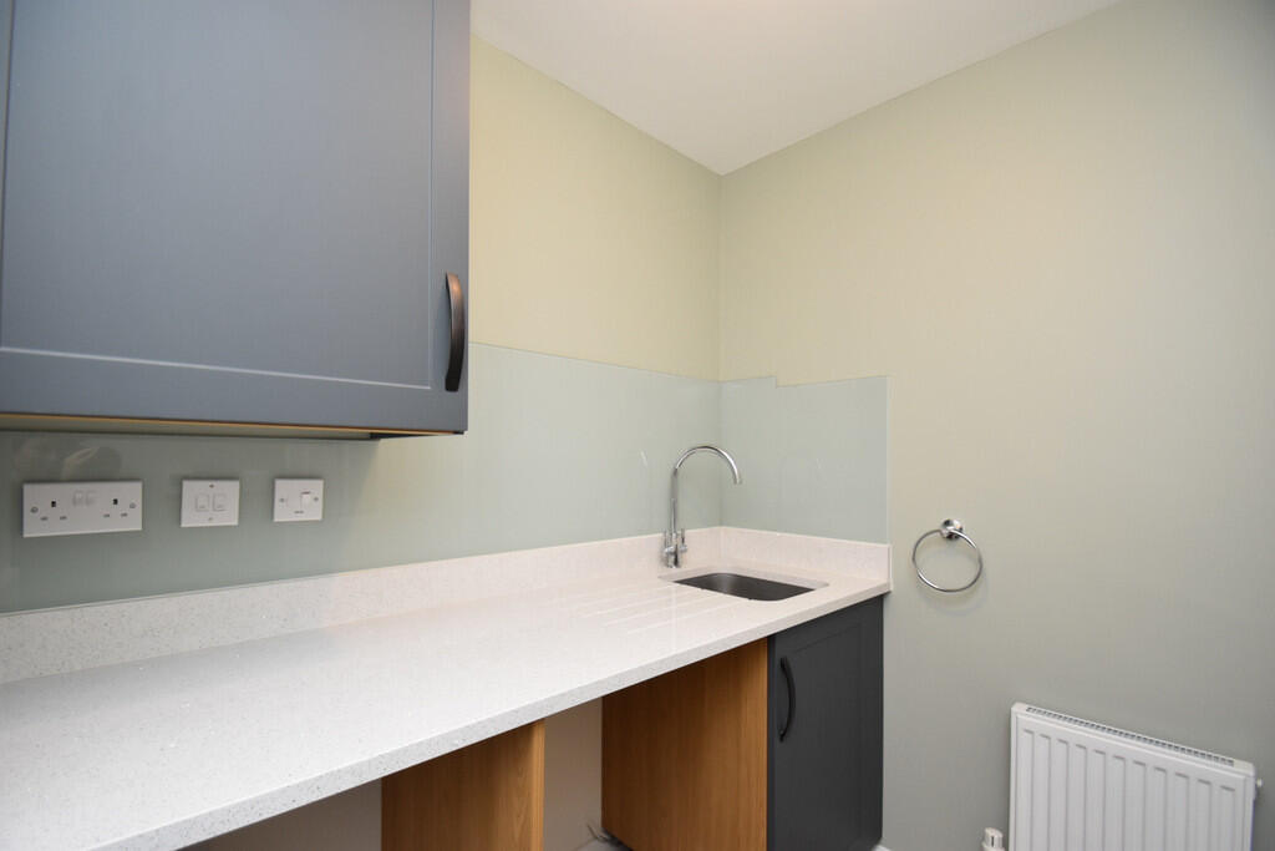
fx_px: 531
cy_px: 426
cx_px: 638
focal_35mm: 15
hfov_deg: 100.4
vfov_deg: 77.3
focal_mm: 10
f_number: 4
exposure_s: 1/125
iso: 800
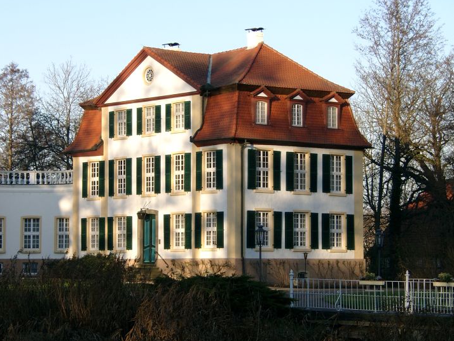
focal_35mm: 112
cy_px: 174
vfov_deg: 13.2
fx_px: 1469
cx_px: 202
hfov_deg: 17.6
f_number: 2.8
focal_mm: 20.72
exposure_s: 1/375
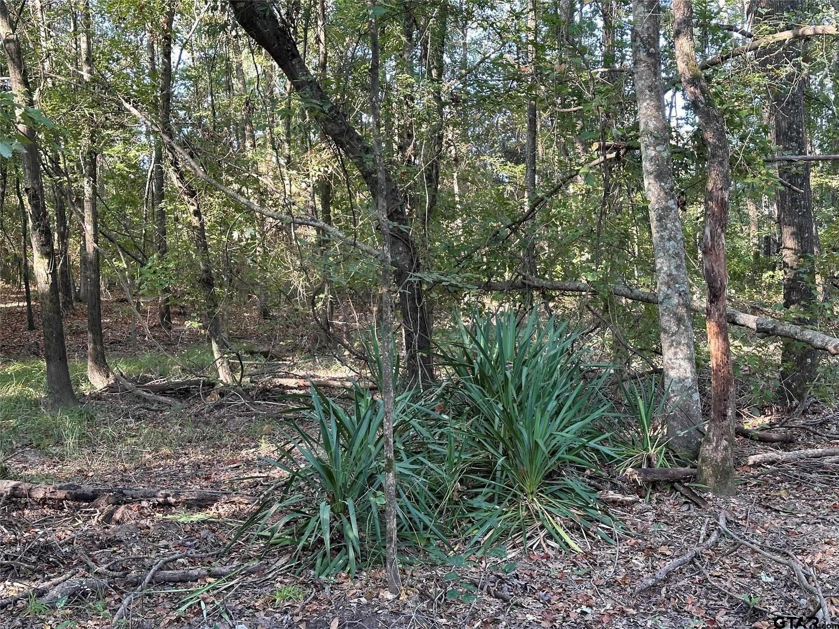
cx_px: 420
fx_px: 1163
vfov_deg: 30.3
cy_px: 314
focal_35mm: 48
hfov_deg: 39.7
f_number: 1.78
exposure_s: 1/65
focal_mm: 6.86
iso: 80
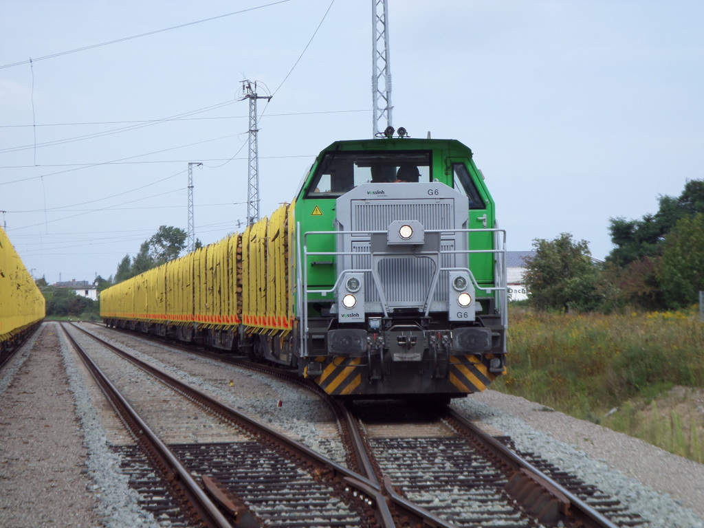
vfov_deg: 13.5
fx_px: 2237
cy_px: 264
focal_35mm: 110
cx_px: 352
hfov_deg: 17.9
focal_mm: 19.8
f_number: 5.7
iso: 80
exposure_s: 1/250
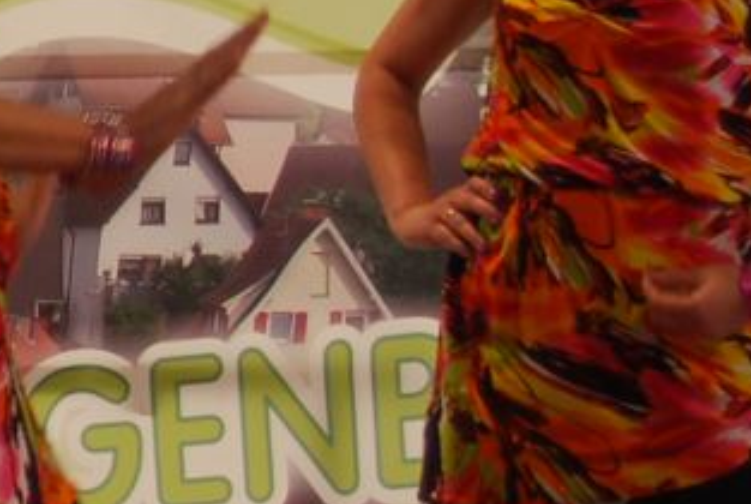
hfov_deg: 5.4
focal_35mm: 368
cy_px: 109
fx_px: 7691
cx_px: -1228
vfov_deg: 3.8
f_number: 5
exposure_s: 1/60
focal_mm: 40
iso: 200
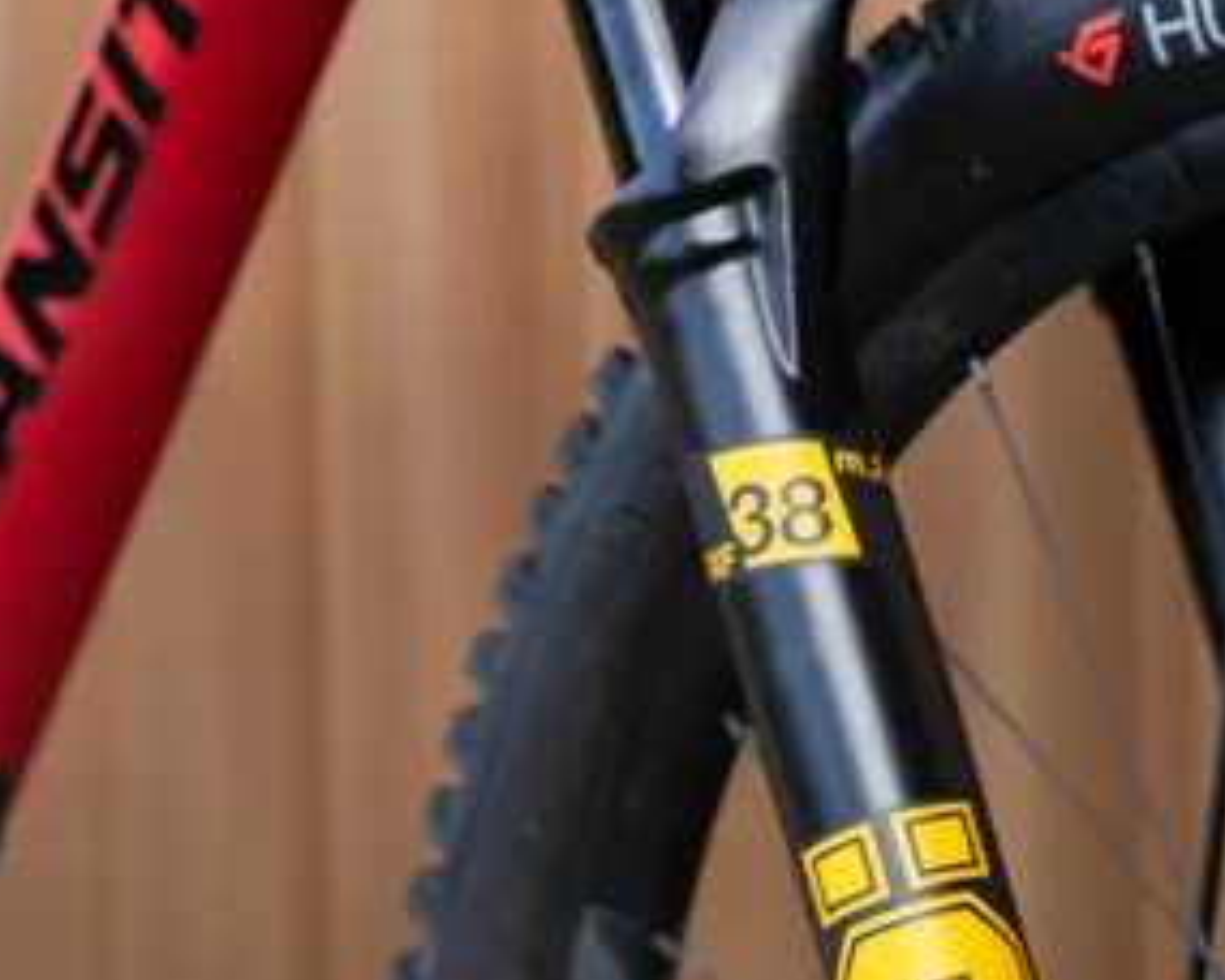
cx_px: 1165
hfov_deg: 12.1
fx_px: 5728
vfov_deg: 9.7
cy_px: 165
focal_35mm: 158
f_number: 5
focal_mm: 60
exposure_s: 1/800
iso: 800
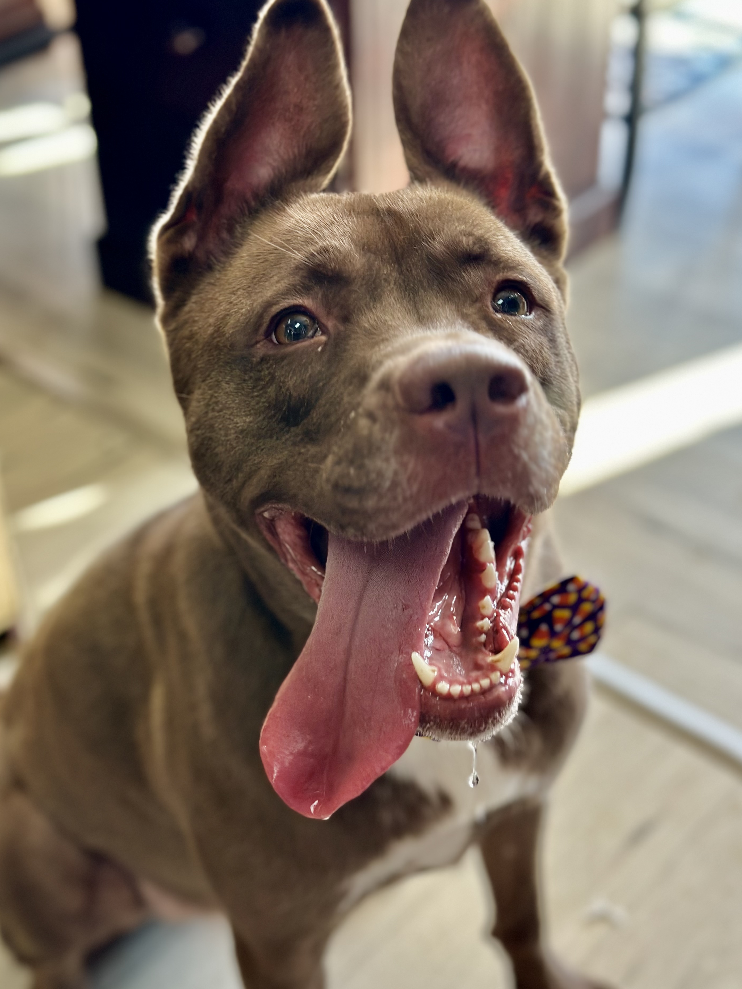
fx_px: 1486
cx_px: 374
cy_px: 505
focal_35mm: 52
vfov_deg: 36.8
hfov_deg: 28.0
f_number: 1.78
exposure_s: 1/120
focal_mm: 6.86
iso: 125
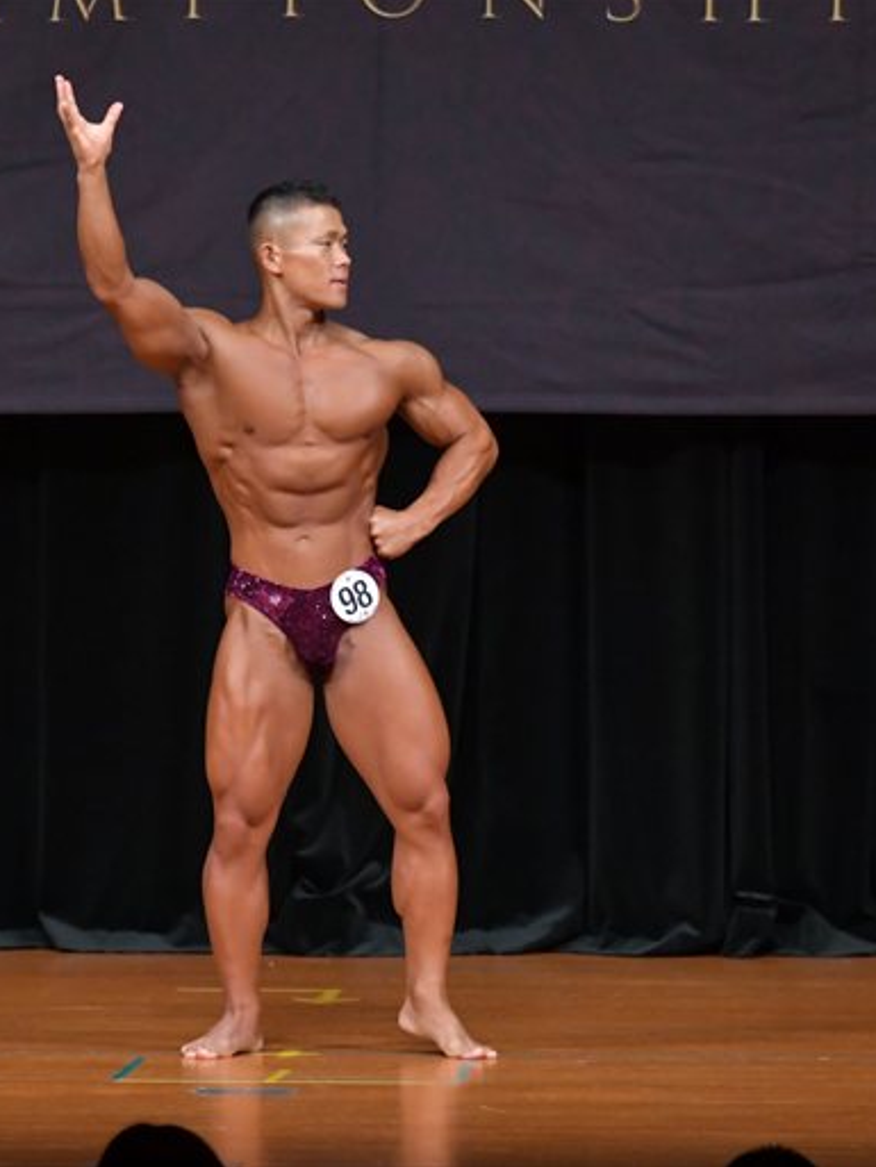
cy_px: 582
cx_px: 240
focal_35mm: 392
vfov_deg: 5.1
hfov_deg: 3.8
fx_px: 13221
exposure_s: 1/400
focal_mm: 180
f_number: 5.6
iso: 4000
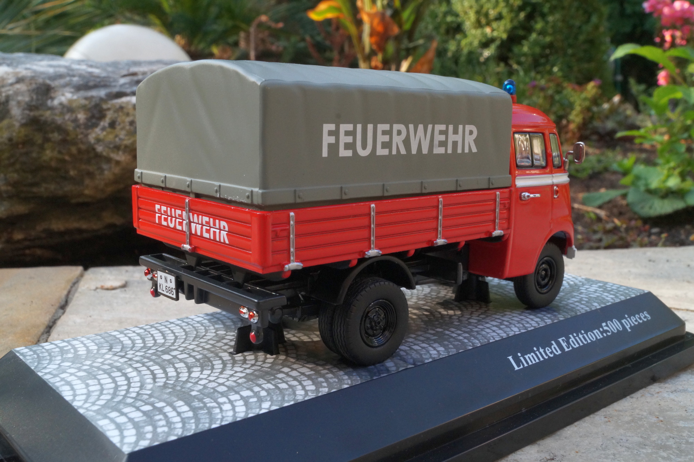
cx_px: 347
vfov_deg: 34.2
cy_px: 231
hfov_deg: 49.6
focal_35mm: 39
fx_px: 751
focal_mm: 26
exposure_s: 1/60
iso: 800
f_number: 20
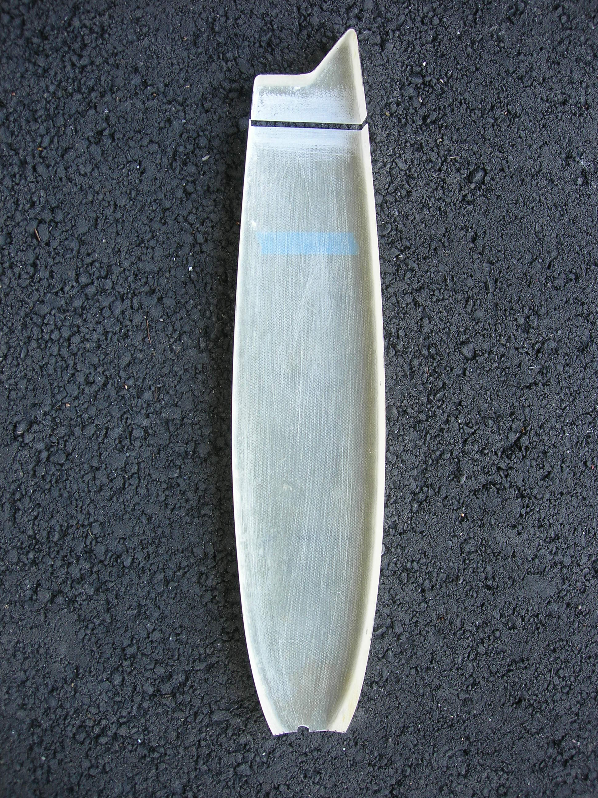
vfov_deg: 49.0
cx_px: 299
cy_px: 399
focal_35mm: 38
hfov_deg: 37.7
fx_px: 875
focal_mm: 7.8
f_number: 2.8
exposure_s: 1/70.5
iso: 64
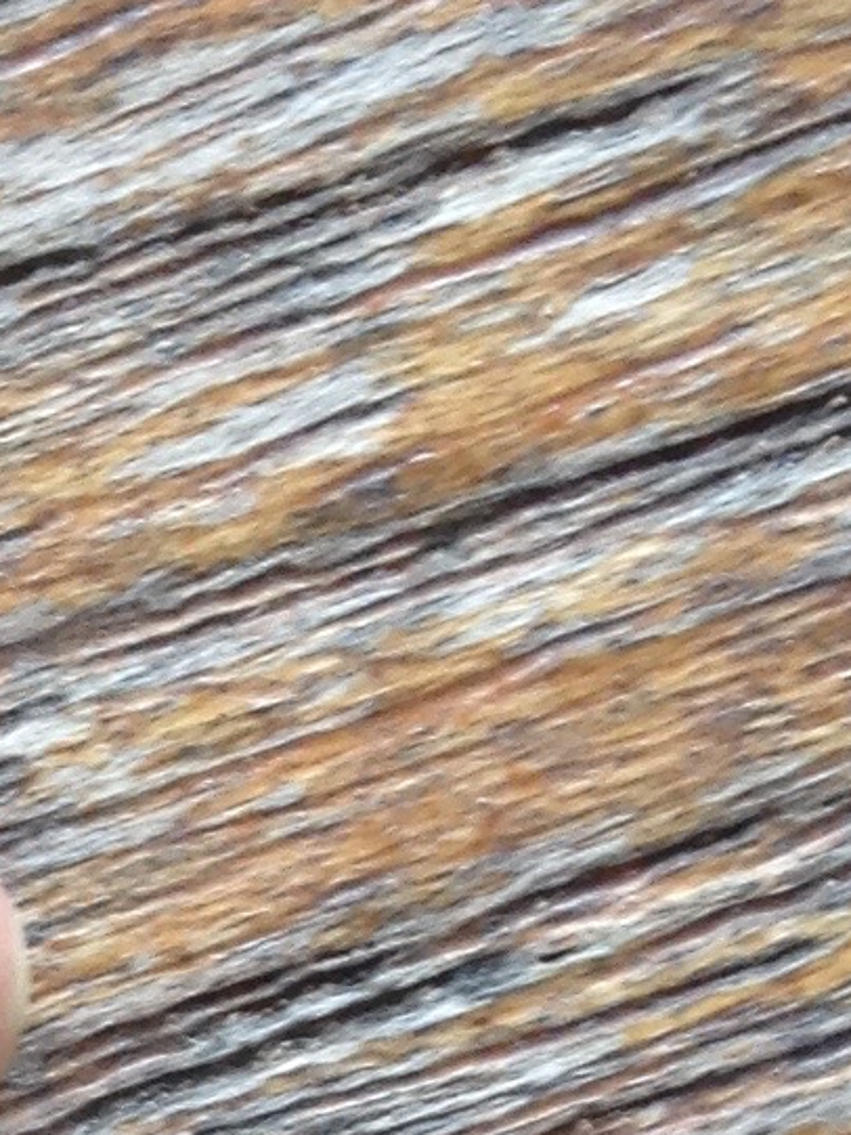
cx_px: -912
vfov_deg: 9.1
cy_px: 1880
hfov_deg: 6.8
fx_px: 6914
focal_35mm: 211
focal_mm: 4.28
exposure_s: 1/20
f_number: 2.4
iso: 50
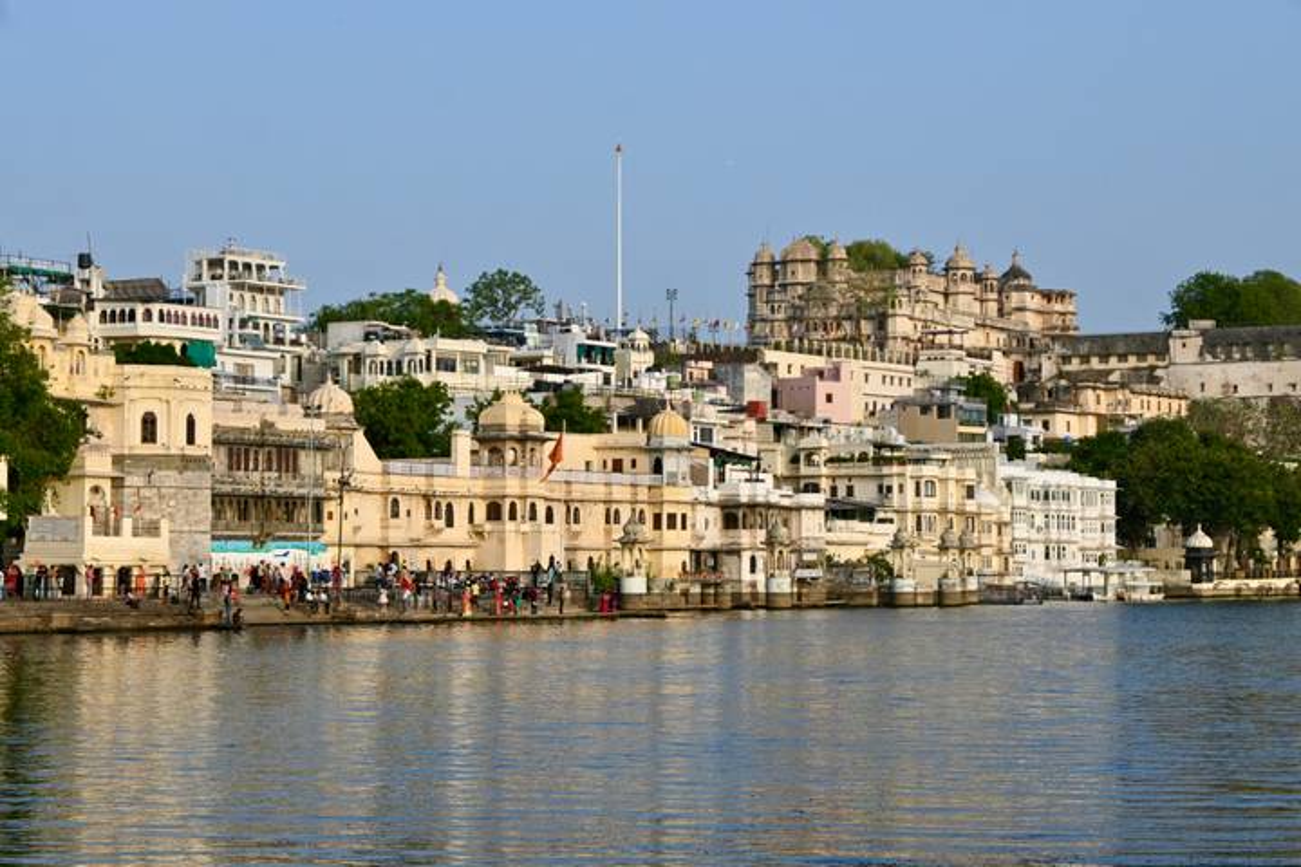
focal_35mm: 75
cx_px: 650
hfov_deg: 27.0
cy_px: 434
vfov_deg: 18.2
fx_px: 2710
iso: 100
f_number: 6.3
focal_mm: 50
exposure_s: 1/320
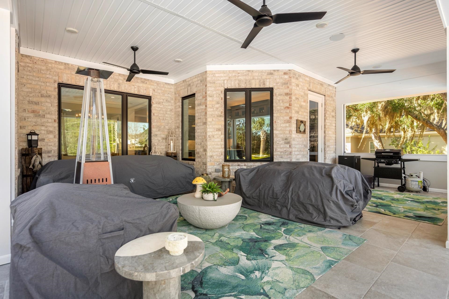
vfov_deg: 68.9
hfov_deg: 91.6
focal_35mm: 18
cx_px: 224
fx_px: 218
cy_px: 150
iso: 320
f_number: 4
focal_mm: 17.5
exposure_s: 1/250
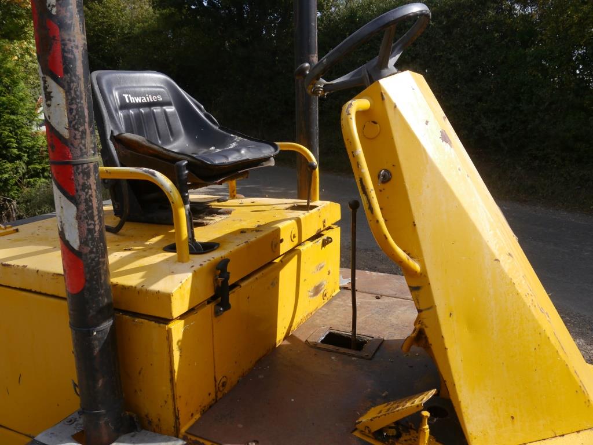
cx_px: 296
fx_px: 480
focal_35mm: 28
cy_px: 222
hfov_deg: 63.4
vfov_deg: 49.7
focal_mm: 14
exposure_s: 1/400
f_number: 7.1
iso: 160
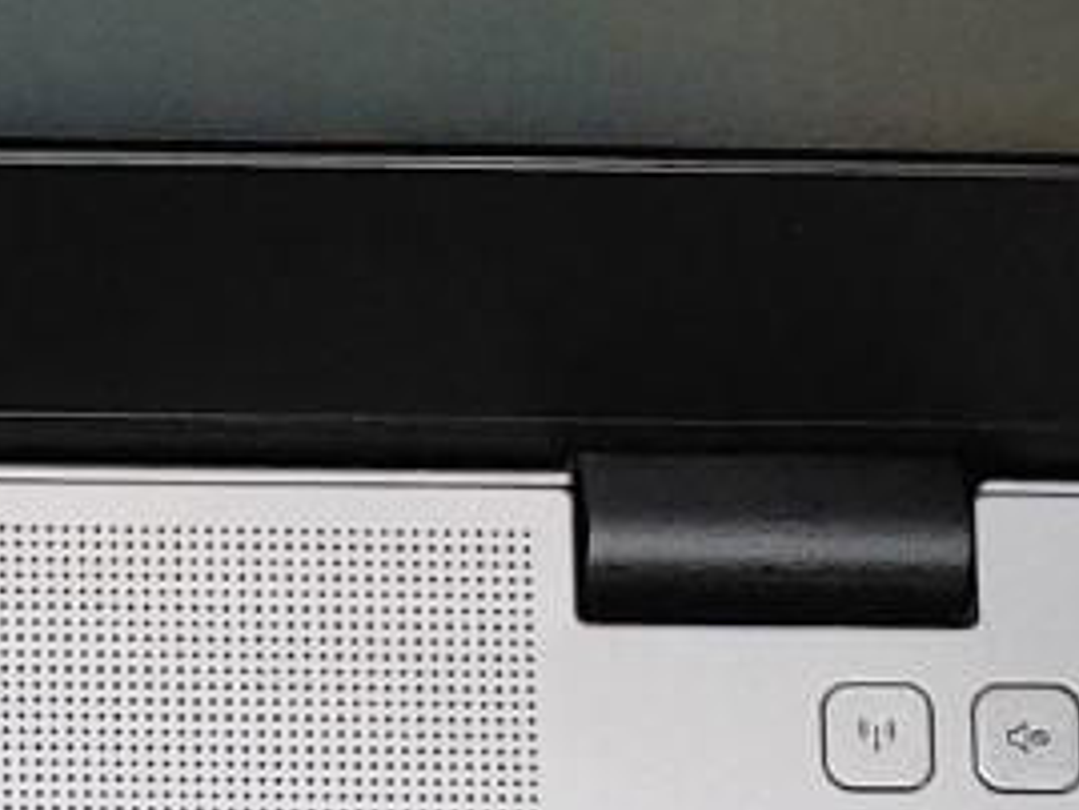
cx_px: -1284
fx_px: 4335
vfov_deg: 9.4
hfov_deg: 12.1
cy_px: 1993
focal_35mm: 139
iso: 50
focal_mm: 4.36
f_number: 1.8
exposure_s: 1/238
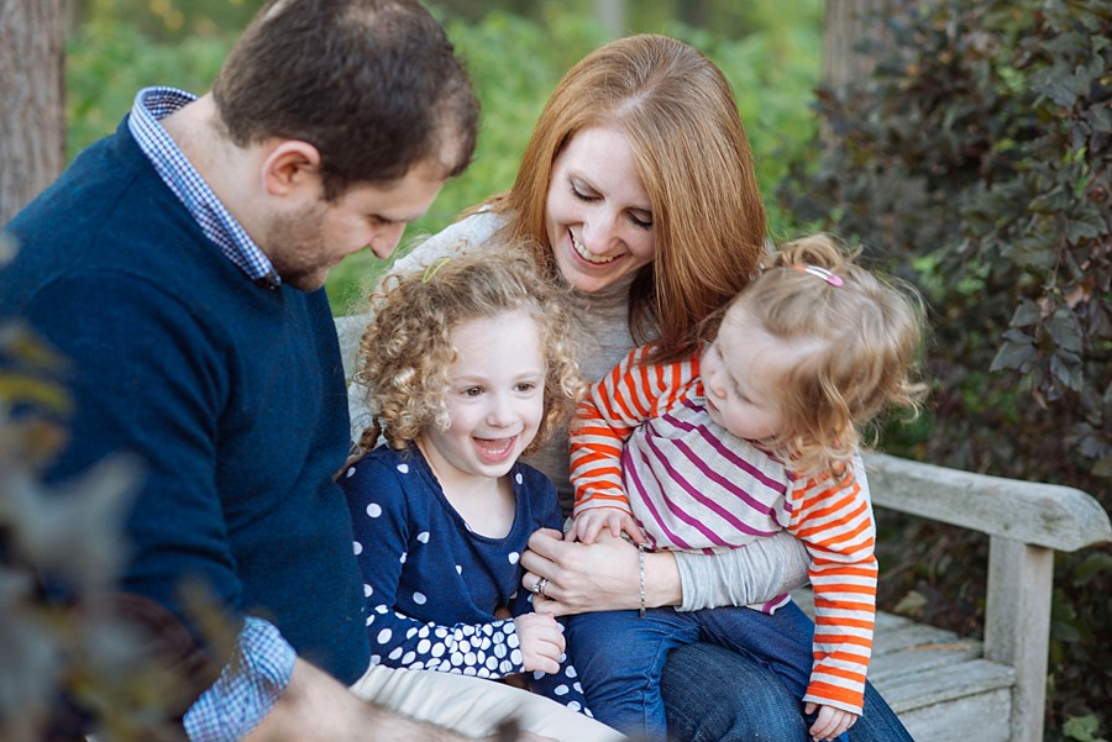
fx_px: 2627
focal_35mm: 85
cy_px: 371
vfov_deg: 16.1
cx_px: 556
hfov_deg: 23.9
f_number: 3.2
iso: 500
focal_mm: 85
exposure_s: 1/100
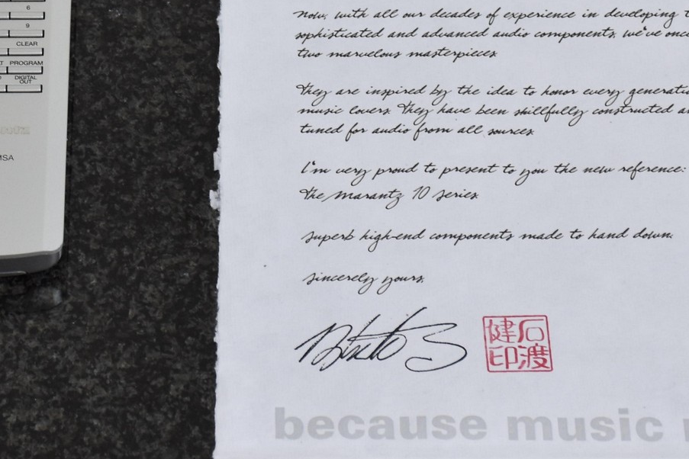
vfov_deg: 7.9
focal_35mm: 172
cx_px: 232
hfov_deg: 11.9
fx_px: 3297
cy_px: -66
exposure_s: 1/160
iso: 400
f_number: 6.3
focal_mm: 45
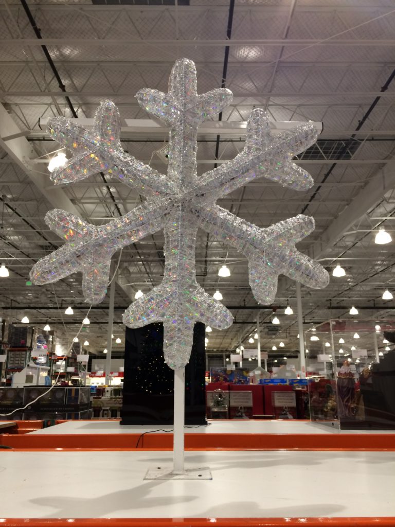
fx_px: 441
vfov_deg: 61.7
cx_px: 198
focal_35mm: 29
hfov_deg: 48.2
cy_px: 264
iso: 64
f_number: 2.2
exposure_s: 1/30
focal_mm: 4.15
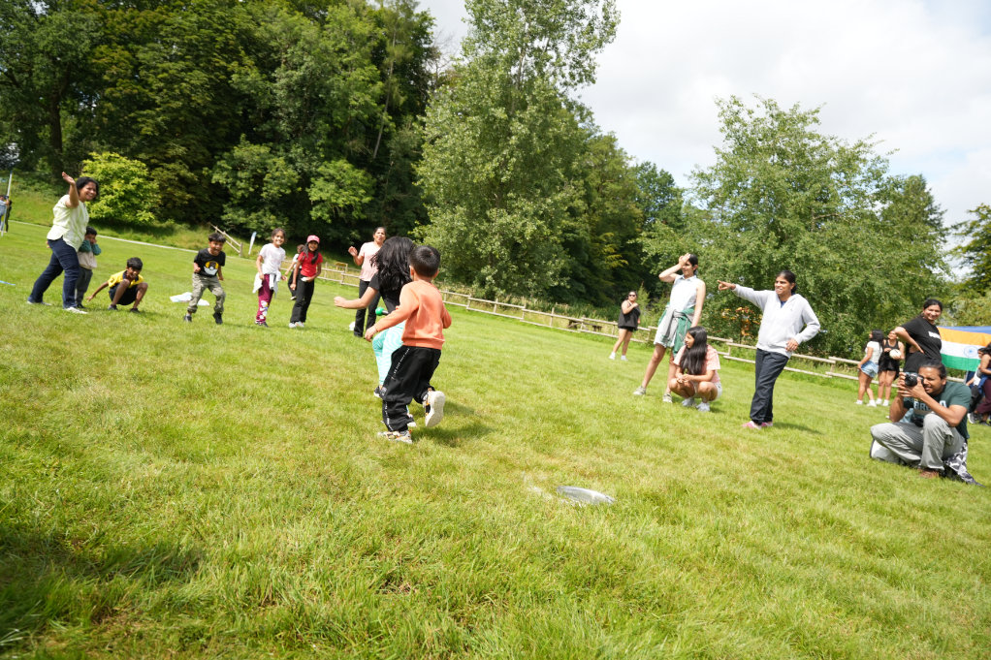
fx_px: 661
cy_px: 330
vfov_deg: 53.1
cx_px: 496
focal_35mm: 24
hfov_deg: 73.8
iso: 250
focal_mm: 24
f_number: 5
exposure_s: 1/800
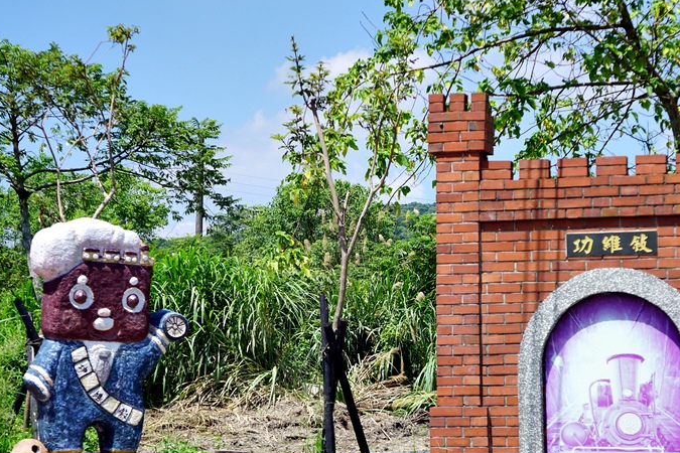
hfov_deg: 22.9
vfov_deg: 15.4
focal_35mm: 89
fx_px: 1676
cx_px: 407
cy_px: 303
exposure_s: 1/800
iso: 100
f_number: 4.5
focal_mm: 39
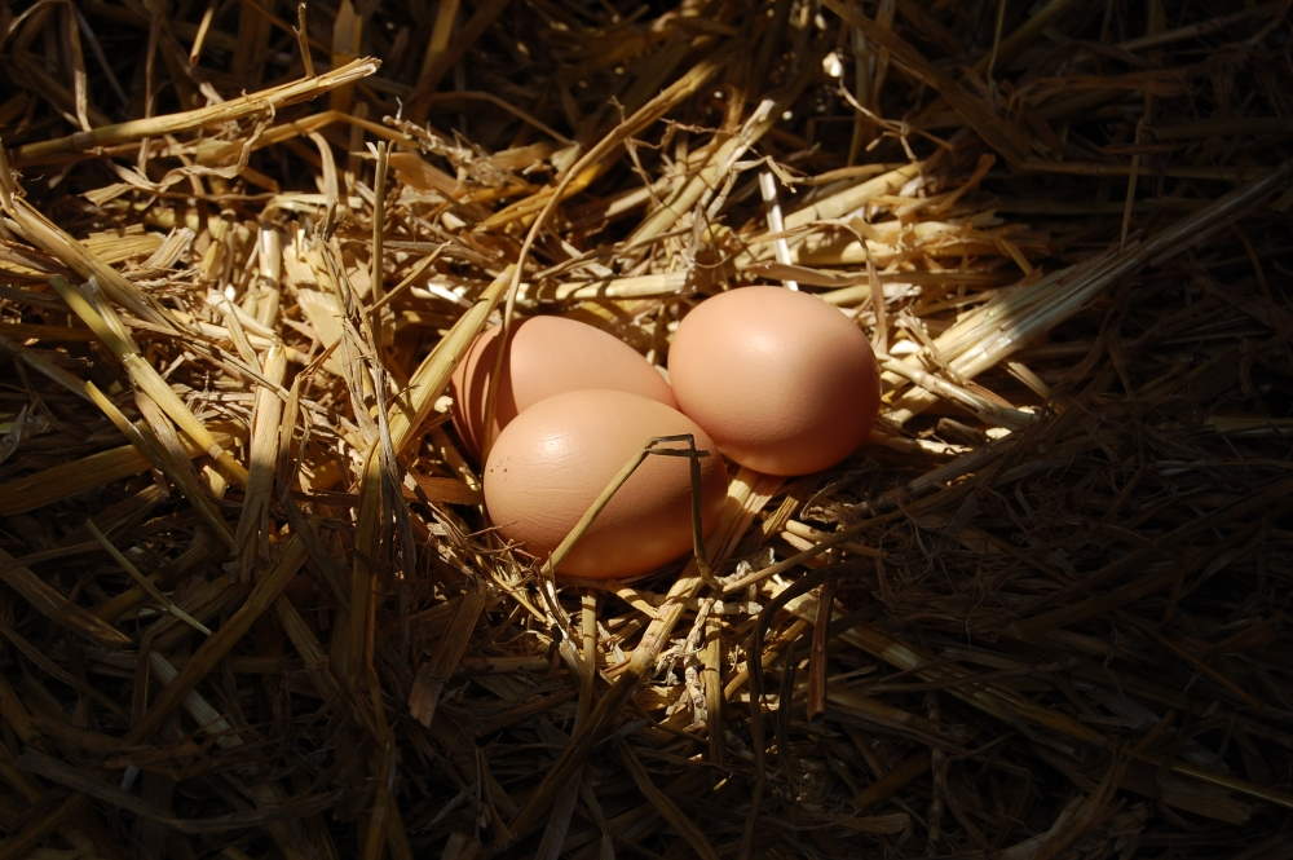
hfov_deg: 24.6
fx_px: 2961
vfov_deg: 16.5
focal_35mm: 82
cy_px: 430
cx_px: 646
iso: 200
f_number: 10
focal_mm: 55
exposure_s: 1/320
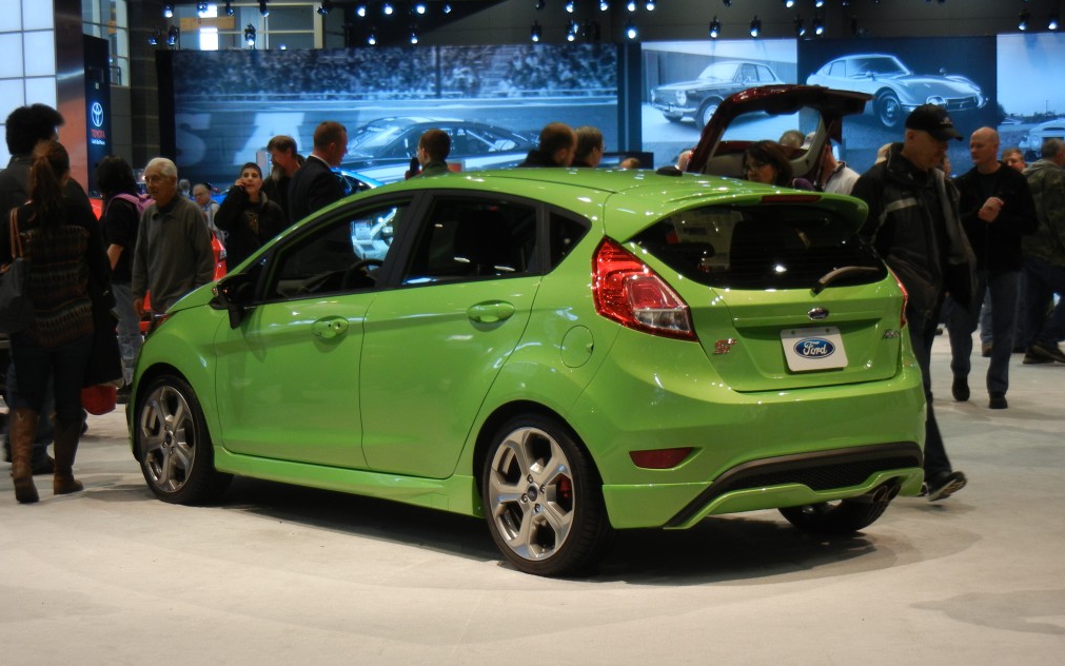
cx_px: 530
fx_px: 2119
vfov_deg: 17.9
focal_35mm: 73
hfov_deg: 28.2
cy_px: 364
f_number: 4.1
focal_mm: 12.2
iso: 196
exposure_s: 1/60
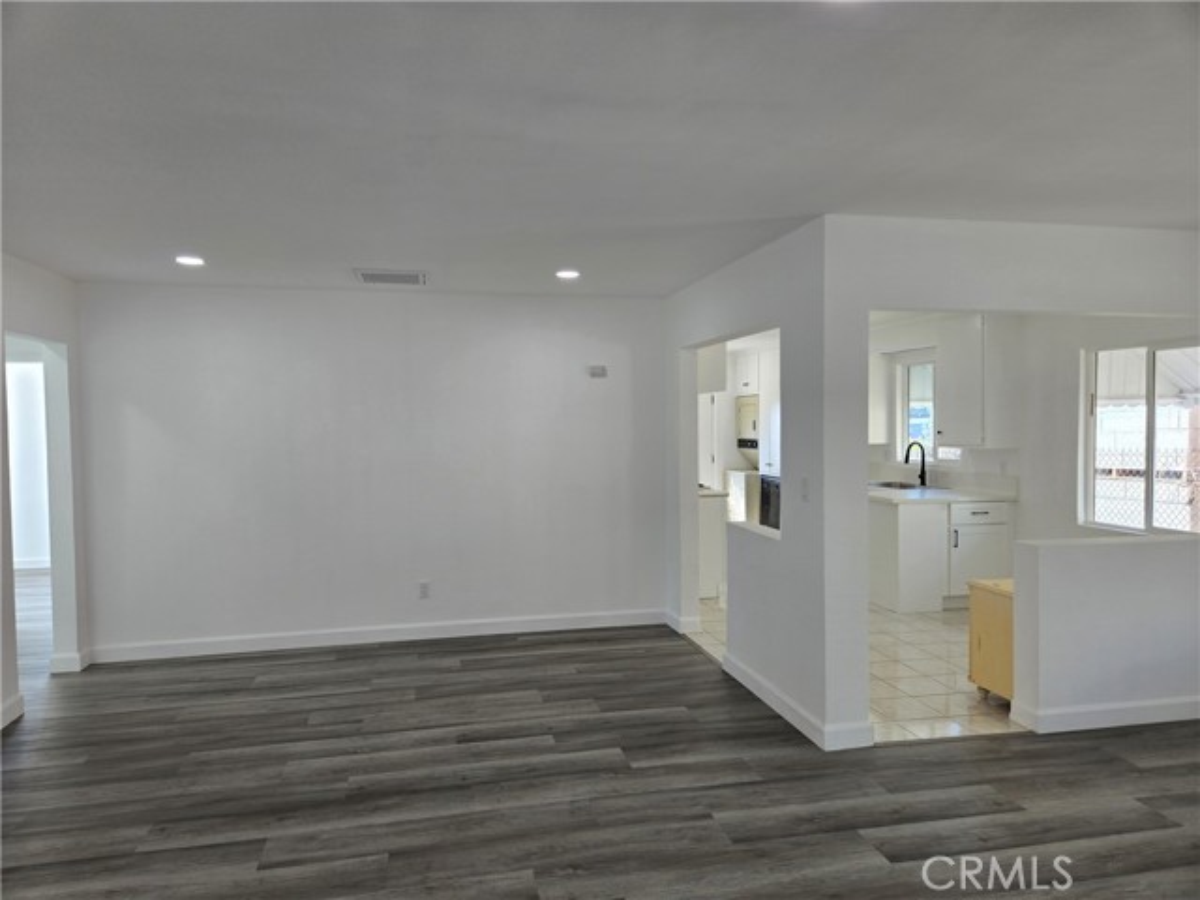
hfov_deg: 73.9
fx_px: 797
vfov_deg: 58.9
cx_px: 600
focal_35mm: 23
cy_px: 450
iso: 40
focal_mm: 5.4
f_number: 1.8
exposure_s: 1/120
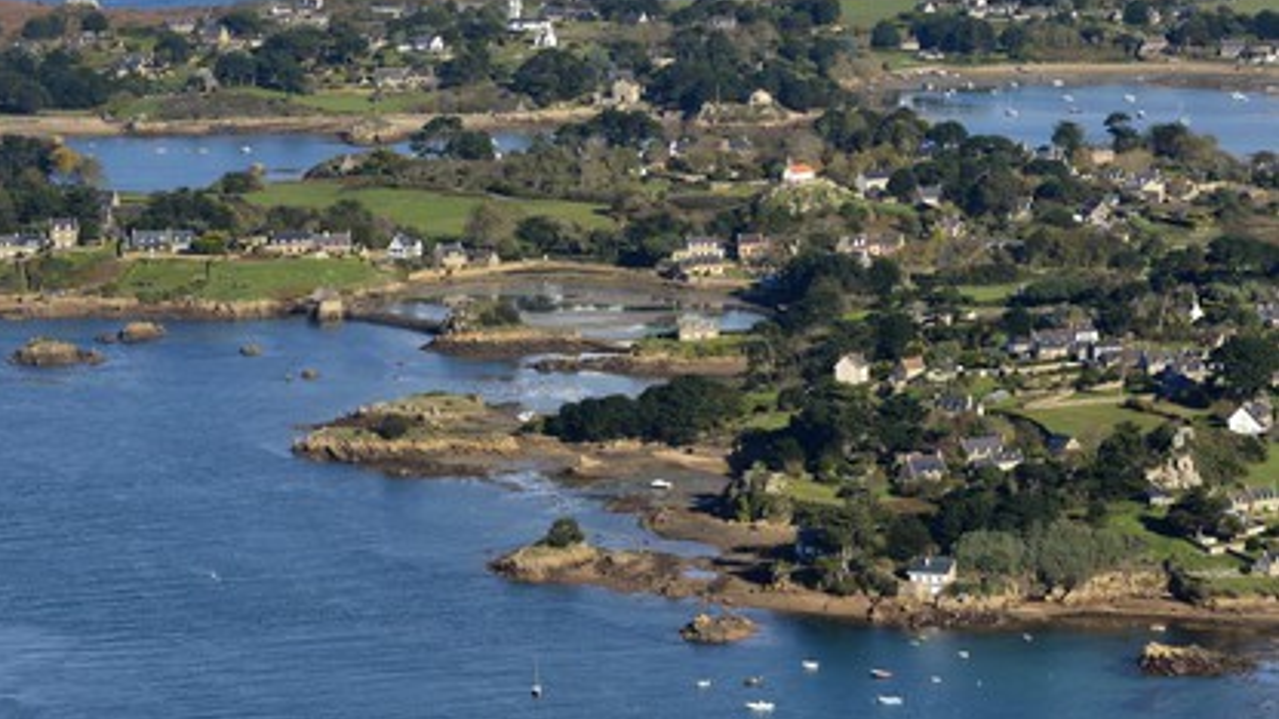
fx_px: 6274
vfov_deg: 6.6
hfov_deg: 11.6
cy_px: 295
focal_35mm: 185
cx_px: 636
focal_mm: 175
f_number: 13
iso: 800
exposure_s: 1/1000
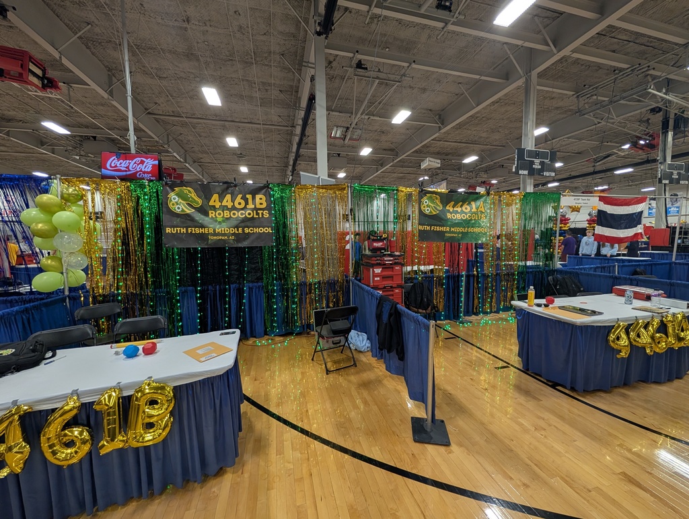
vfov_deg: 94.6
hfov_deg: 110.5
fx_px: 239
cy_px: 260
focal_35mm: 12
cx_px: 344
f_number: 1.7
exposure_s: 1/113
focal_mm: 2.02
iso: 140
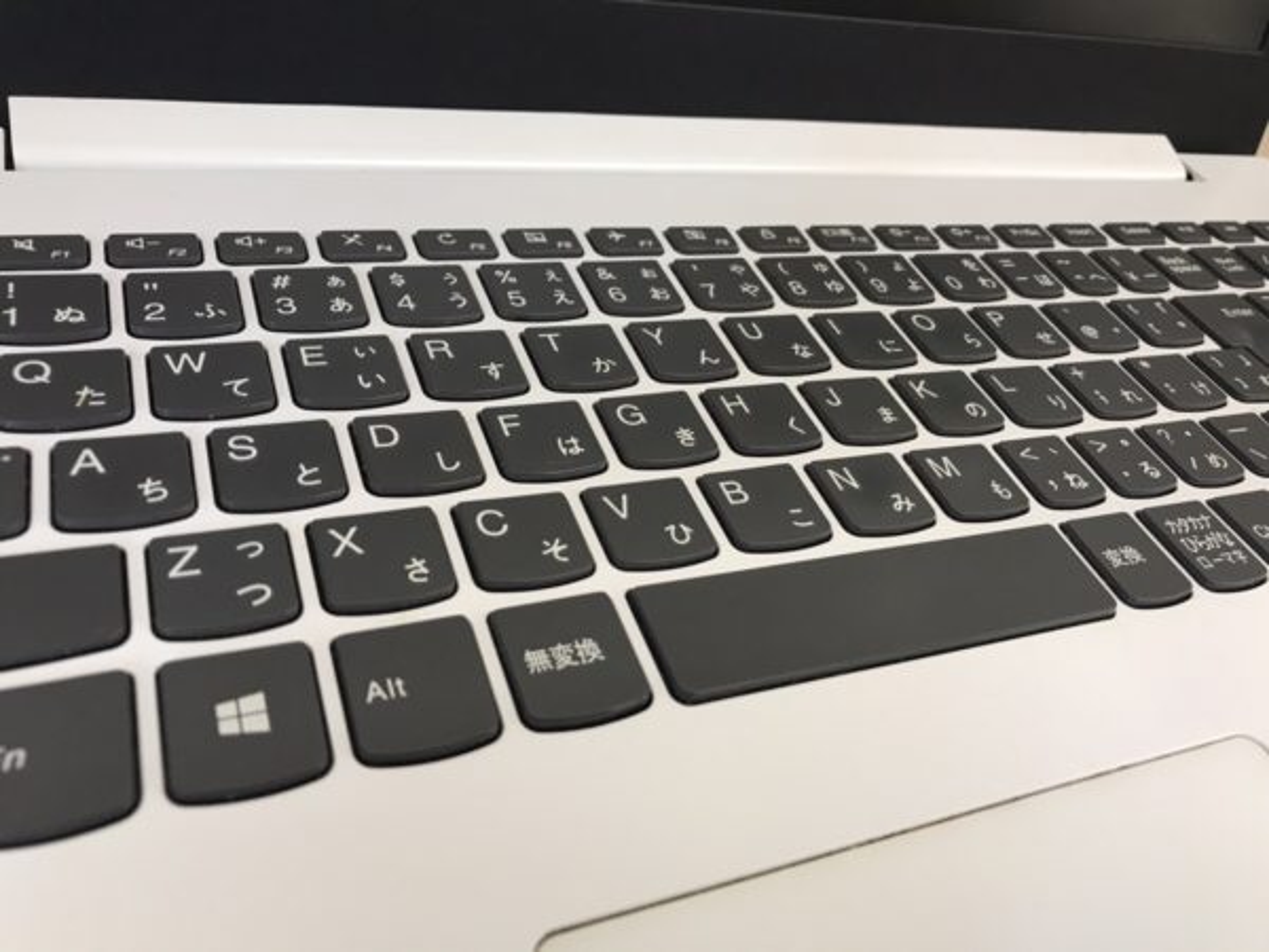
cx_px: 634
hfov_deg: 63.4
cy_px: 476
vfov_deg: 49.7
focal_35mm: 28
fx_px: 1026
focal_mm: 3.99
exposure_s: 1/30
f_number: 1.8
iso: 25
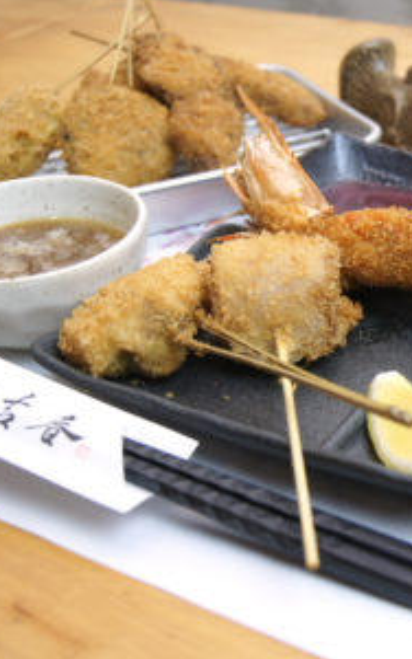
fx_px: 1007
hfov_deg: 22.3
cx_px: 403
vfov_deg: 36.3
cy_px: 328
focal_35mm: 56
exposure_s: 1/80
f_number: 4
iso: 400
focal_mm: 24
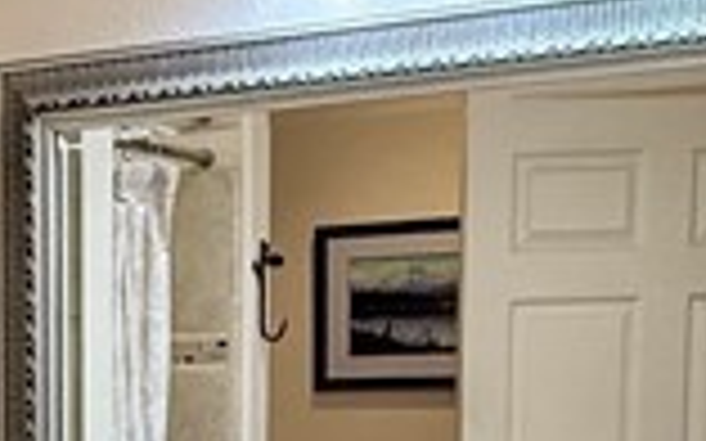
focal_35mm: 97
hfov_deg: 20.4
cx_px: -76
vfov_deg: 12.8
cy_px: 639
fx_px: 1866
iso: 100
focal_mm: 2.22
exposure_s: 1/120
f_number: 2.2
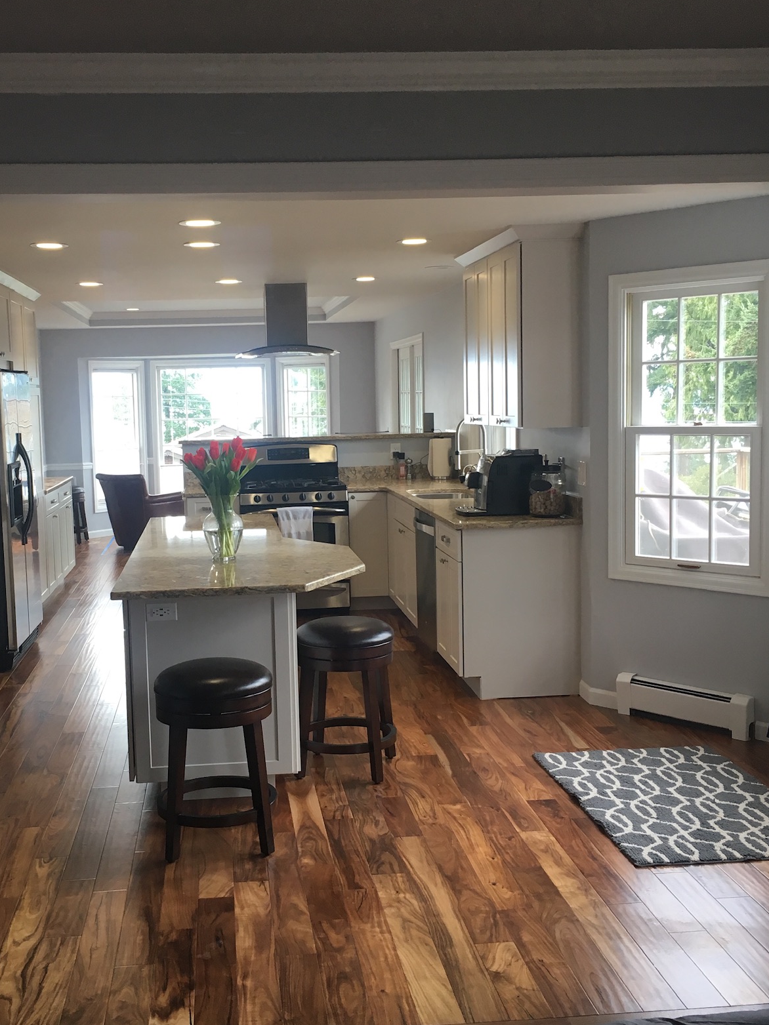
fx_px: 1126
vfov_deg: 49.0
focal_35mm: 38
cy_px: 517
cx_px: 310
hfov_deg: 37.6
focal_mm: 4.15
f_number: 2.2
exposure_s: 1/40
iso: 32
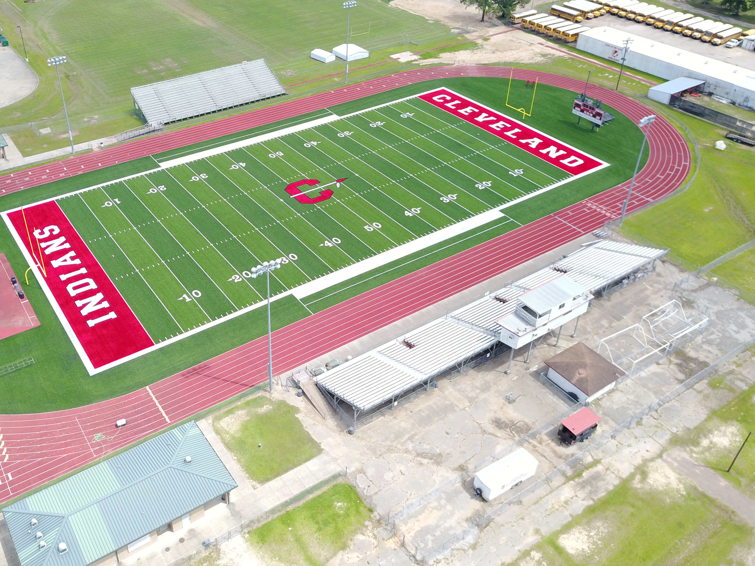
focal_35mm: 32
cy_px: 228
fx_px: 698
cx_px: 291
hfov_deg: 56.2
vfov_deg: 44.0
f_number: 2.2
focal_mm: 4.73
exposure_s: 1/597
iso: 100
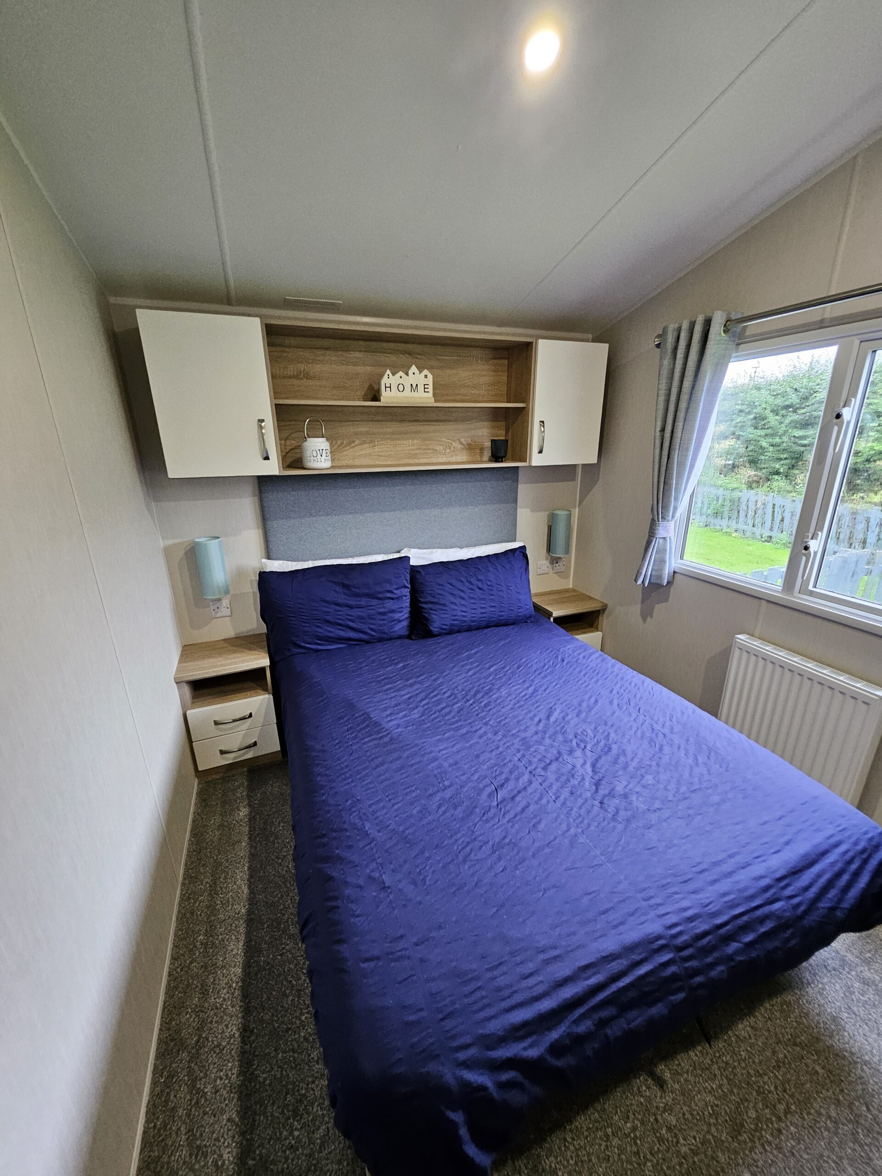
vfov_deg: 106.2
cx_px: 441
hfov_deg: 89.9
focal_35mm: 13
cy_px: 588
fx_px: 442
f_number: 2.2
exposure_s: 1/50
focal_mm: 1.74
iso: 250
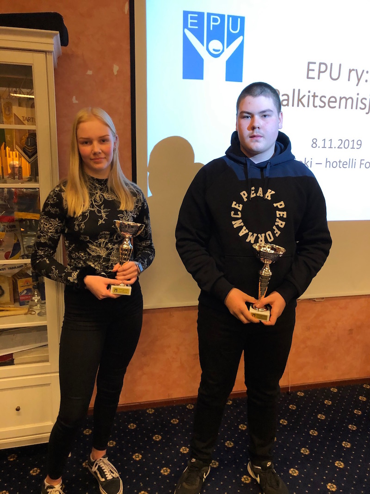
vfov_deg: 63.4
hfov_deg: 49.7
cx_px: 185
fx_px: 399
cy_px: 247
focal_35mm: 28
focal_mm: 3.99
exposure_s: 1/15
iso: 64
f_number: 1.8
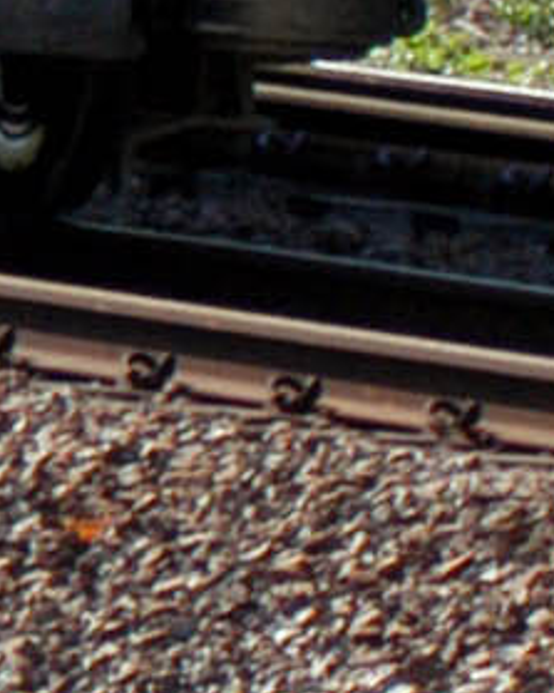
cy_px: -422
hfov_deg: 1.3
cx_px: -2114
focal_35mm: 1139
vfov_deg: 1.7
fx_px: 23358
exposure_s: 1/640
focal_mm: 75
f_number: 5.6
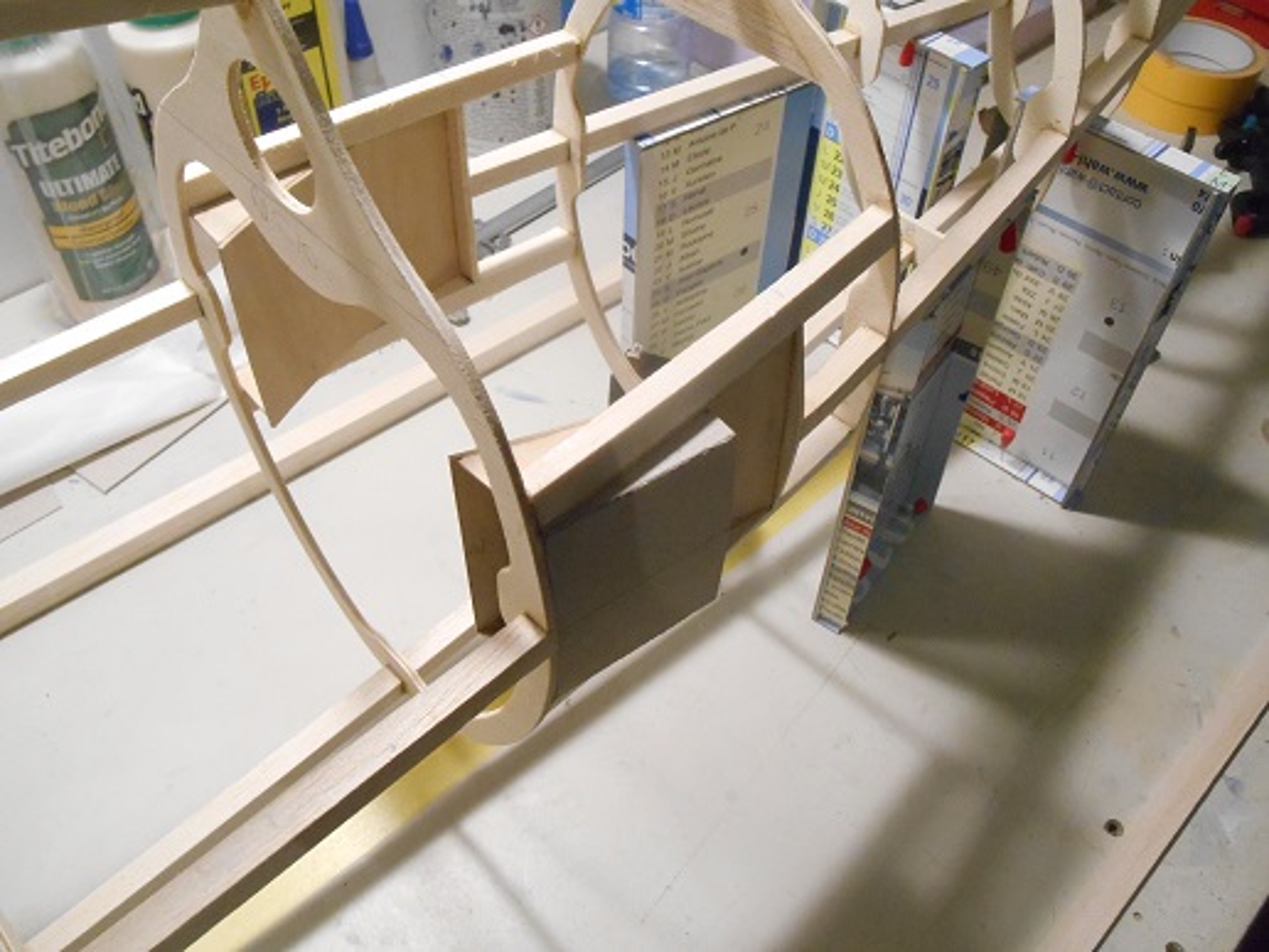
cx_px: 634
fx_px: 1136
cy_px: 476
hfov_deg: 58.4
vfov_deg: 45.4
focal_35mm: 31
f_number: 3.6
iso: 800
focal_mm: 5.5
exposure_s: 1/60
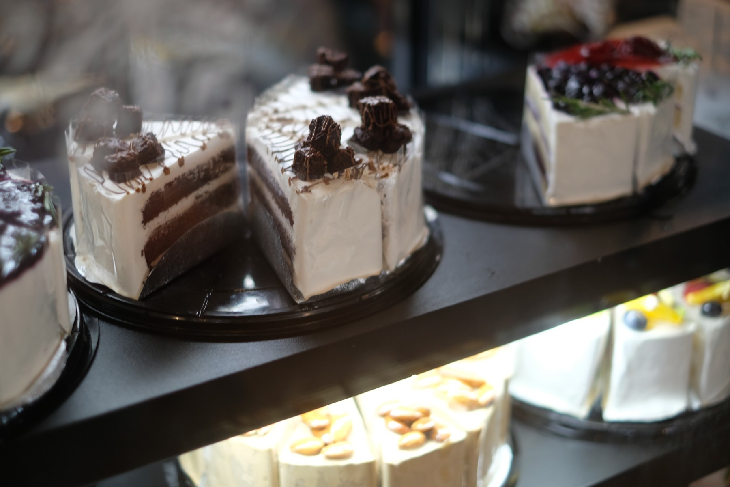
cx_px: 365
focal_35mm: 53
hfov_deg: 37.5
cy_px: 244
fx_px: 1075
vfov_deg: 25.5
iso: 250
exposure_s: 1/60
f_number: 1.4
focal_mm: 35
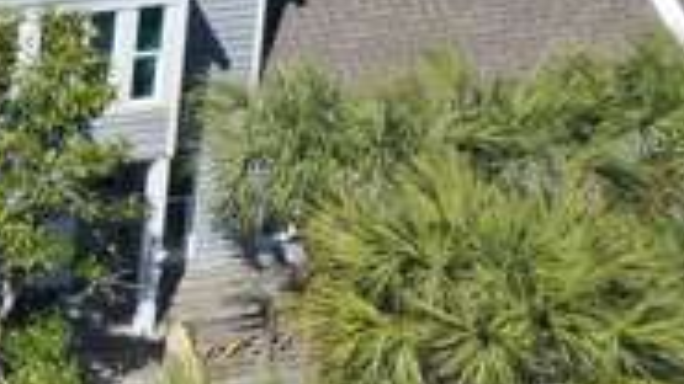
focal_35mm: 122
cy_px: -550
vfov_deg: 8.9
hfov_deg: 14.4
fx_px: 2212
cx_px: -706
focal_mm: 10.26
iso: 100
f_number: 5.6
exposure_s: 1/500
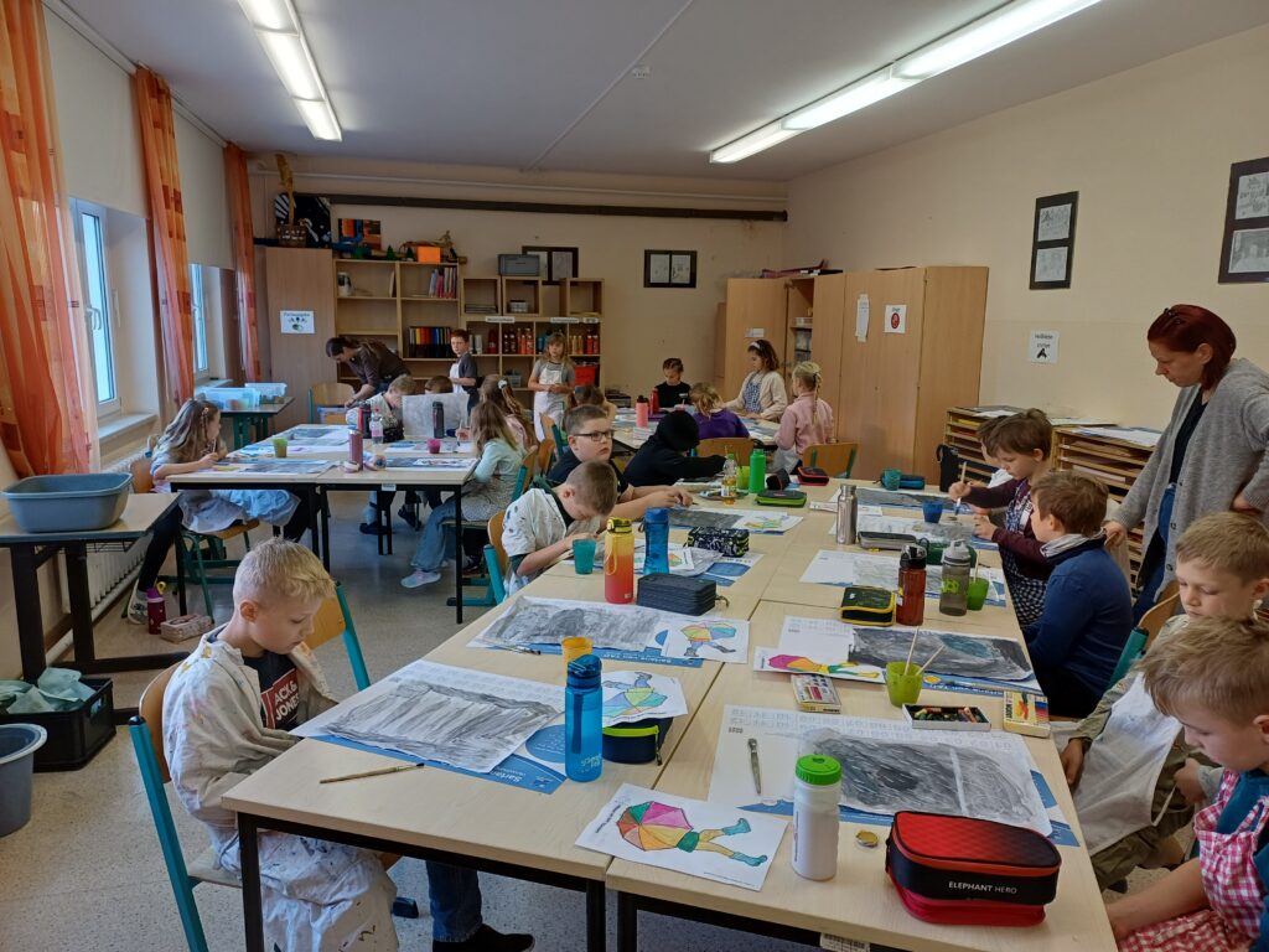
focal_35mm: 25
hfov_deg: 69.4
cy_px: 476
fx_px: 916
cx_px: 634
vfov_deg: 54.9
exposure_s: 1/50
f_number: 1.8
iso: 125
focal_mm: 4.65
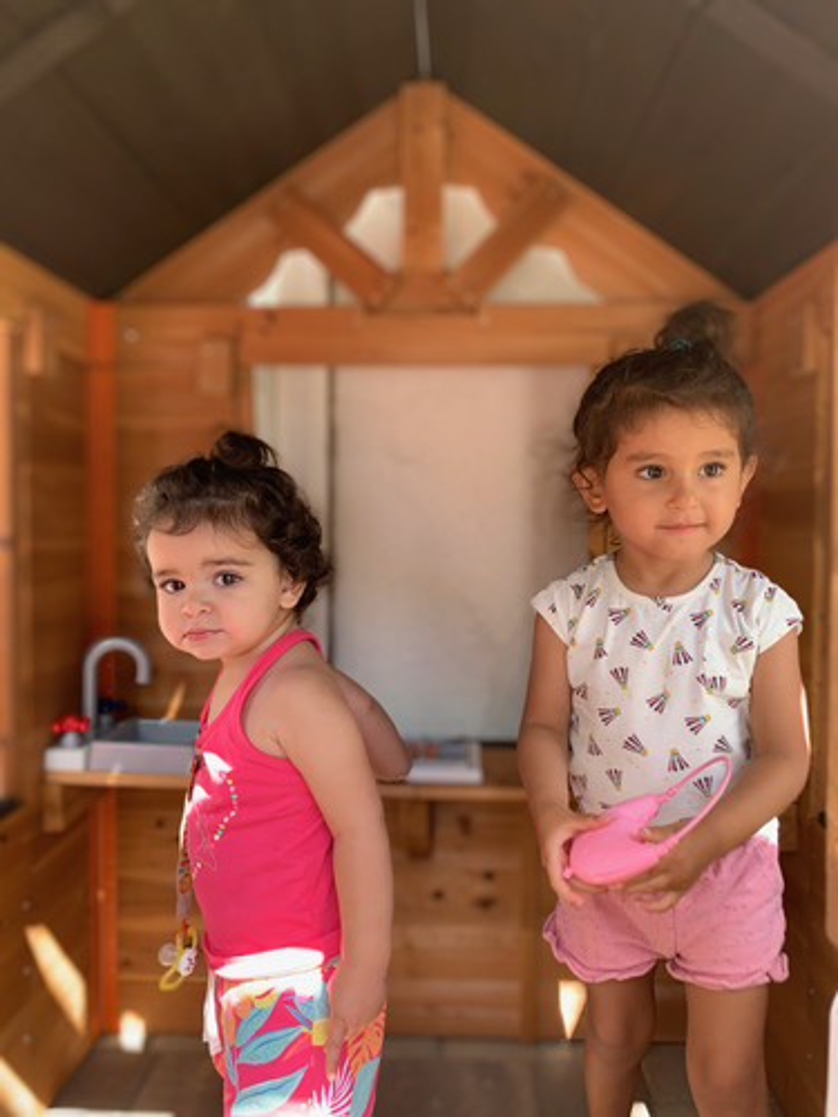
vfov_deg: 67.3
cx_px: 419
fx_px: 839
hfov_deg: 53.1
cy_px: 558
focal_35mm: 26
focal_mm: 4.25
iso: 50
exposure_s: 1/121
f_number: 1.8
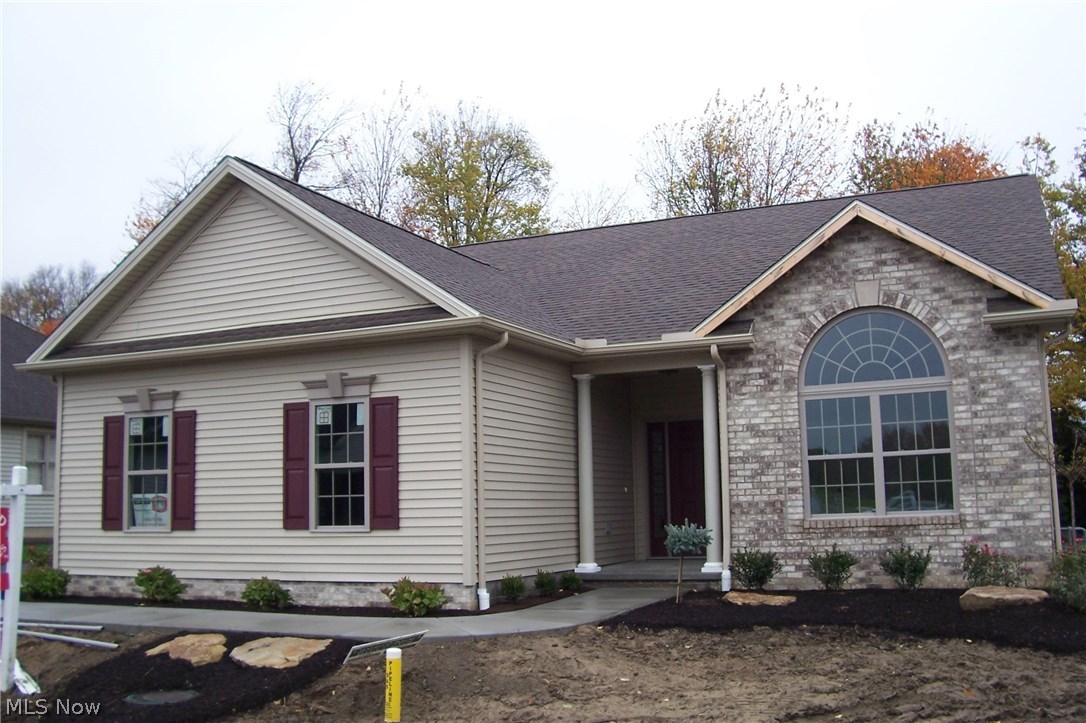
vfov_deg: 38.8
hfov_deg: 55.8
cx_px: 543
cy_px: 362
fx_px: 1025
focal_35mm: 34
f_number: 2.7
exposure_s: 1/180
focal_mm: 5.6
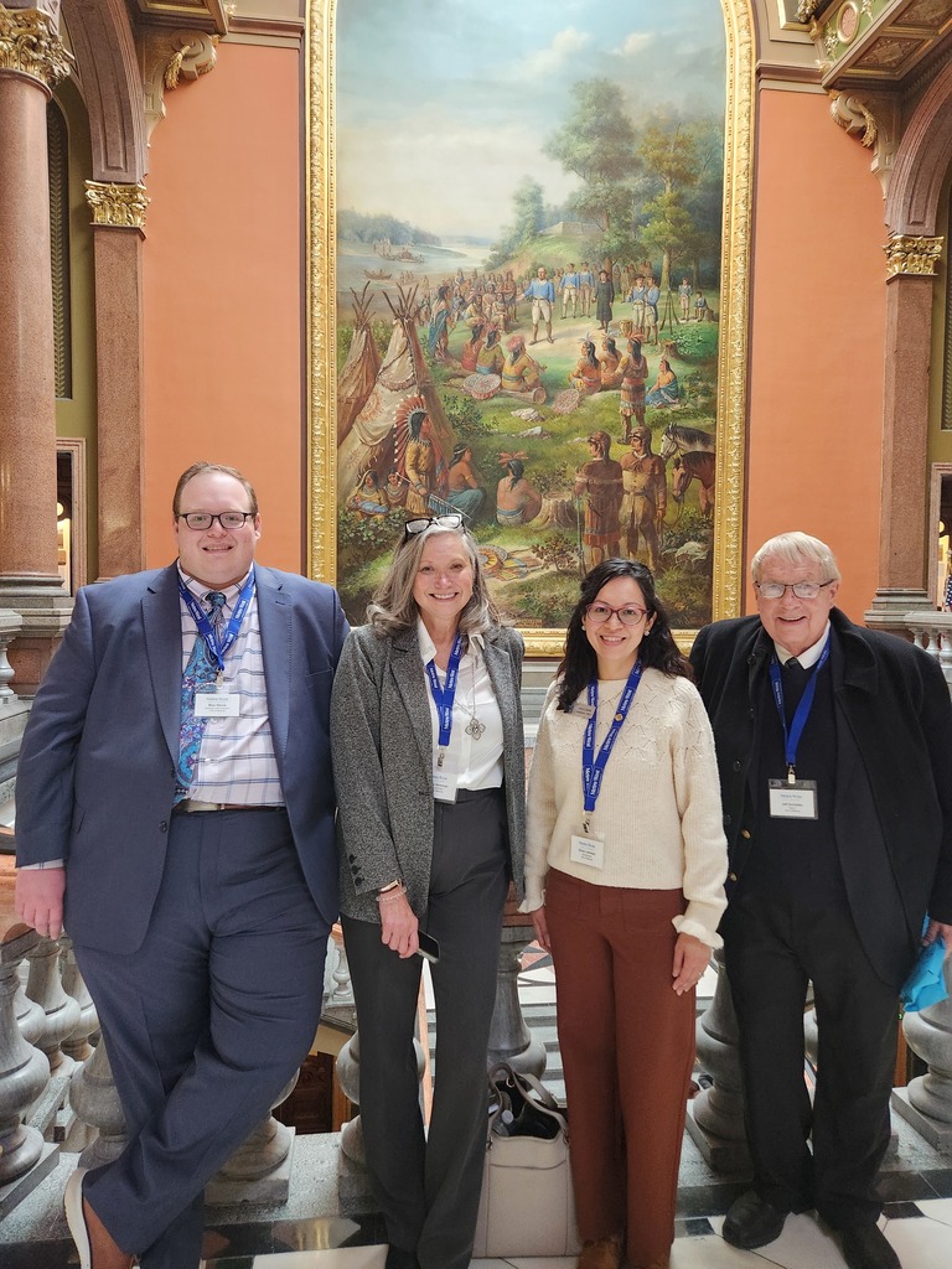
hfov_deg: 58.9
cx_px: 476
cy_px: 634
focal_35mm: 23
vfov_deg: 73.9
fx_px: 843
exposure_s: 1/120
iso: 640
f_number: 1.8
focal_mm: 5.4
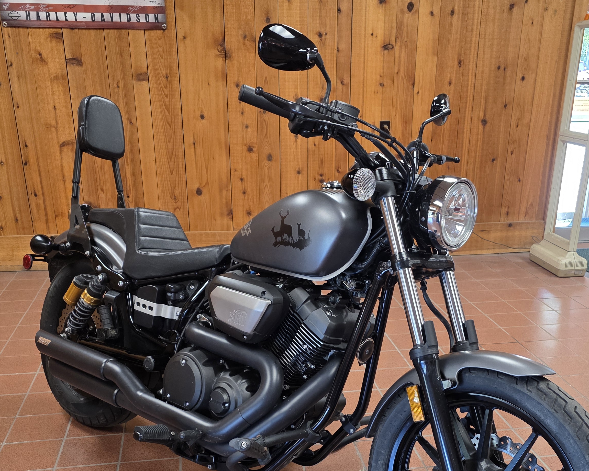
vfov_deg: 37.5
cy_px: 341
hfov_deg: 46.8
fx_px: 680
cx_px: 325
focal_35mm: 39
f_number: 1.7
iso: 320
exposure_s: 1/120
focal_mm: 6.3
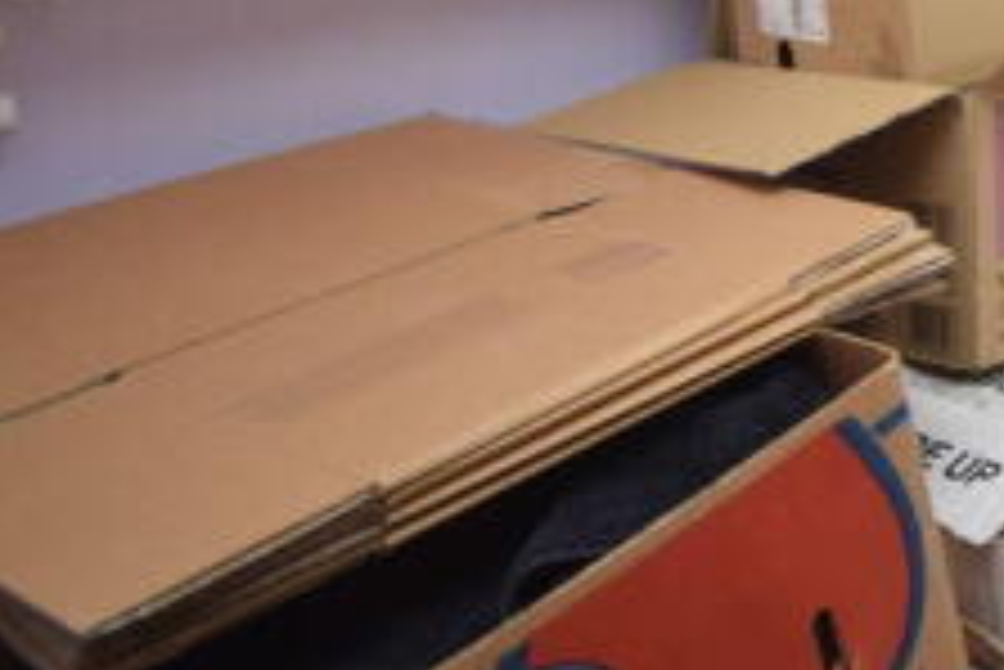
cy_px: 2
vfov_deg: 28.7
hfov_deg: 32.5
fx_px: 1228
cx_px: 1326
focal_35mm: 44
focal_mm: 10
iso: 400
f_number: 4.5
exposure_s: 1/80
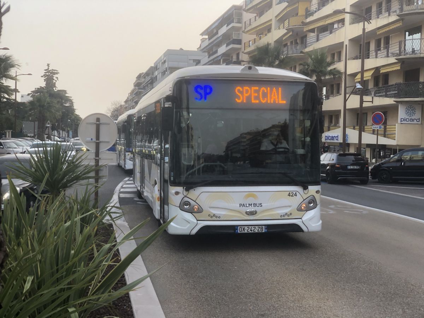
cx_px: 212
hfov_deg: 36.8
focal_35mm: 52
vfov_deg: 28.0
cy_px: 159
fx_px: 637
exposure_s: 1/159
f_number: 2.4
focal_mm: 6
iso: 16
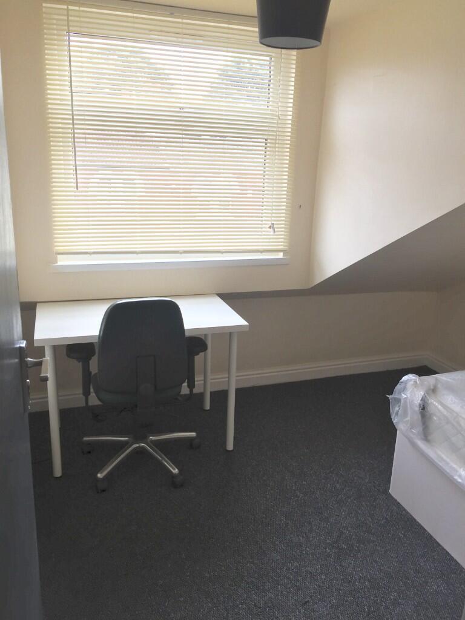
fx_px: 519
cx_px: 232
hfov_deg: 48.2
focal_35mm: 29
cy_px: 310
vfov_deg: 61.7
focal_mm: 4.15
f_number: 2.2
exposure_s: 1/100
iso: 32
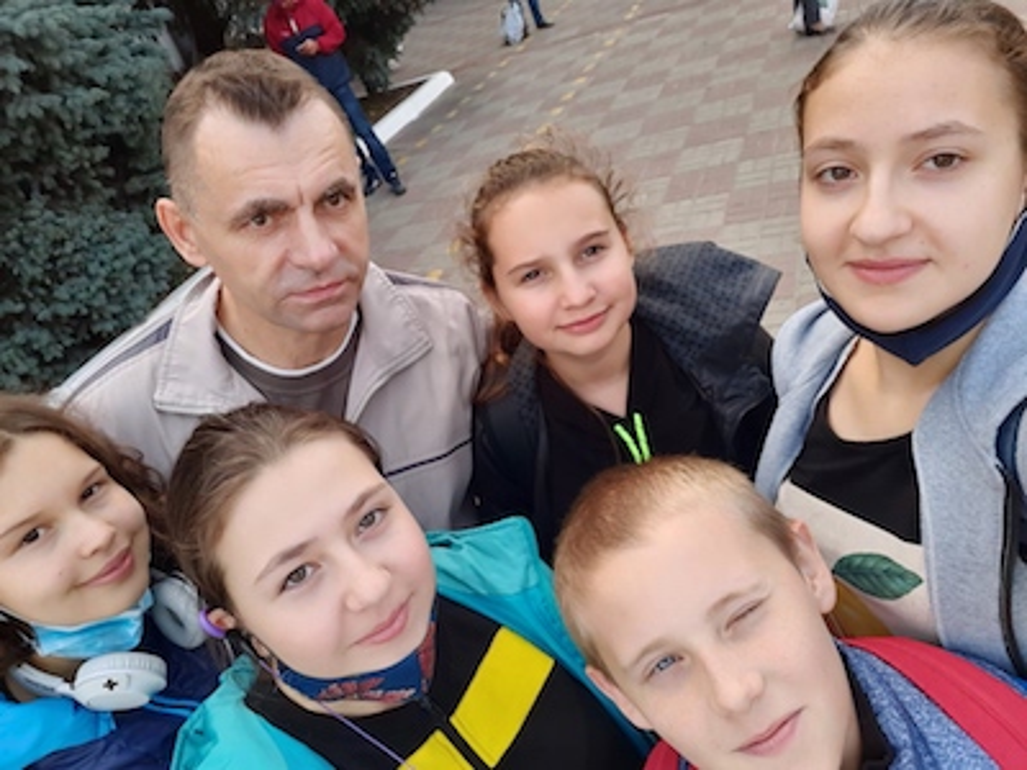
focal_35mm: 25
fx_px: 742
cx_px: 514
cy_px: 385
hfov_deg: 69.4
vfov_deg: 54.9
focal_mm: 3.75
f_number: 2.2
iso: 64
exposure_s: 1/300
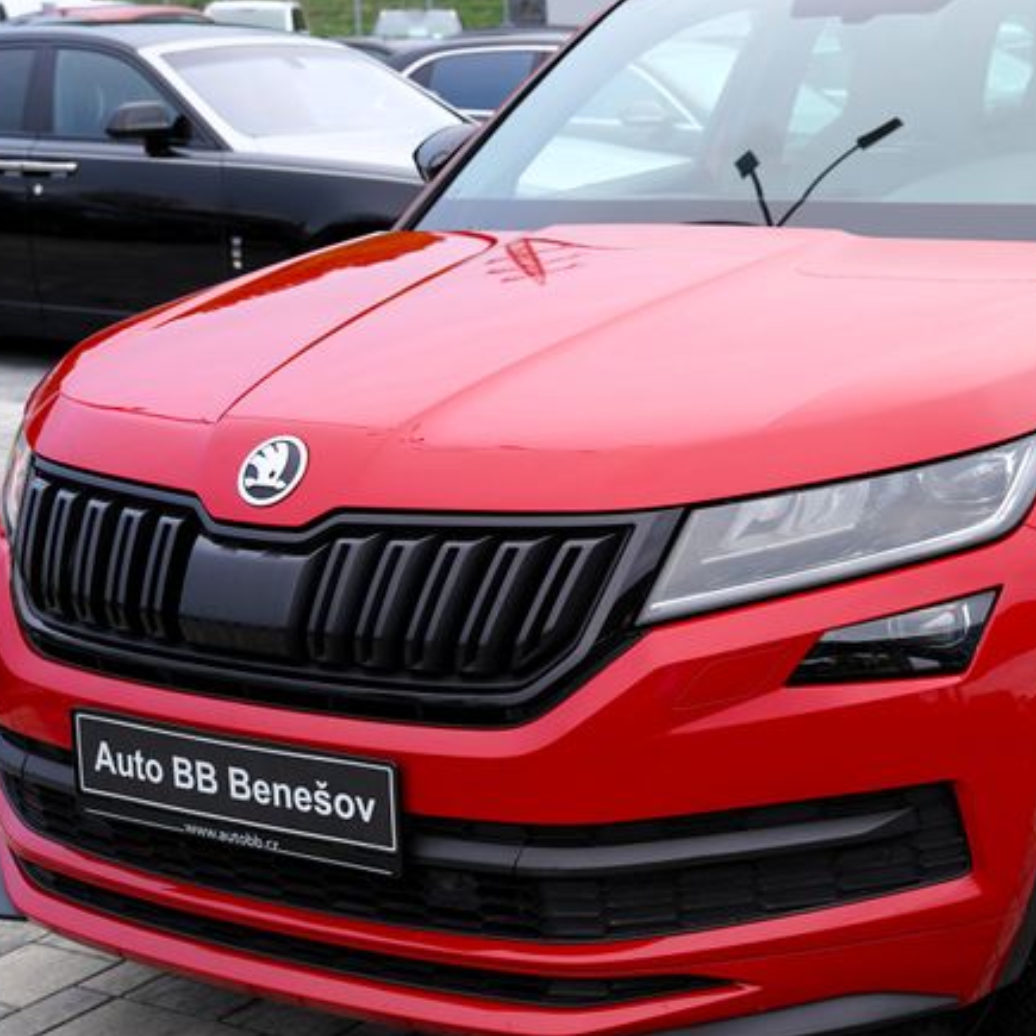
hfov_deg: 25.8
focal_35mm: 66
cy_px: 501
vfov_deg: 26.1
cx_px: 767
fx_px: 2235
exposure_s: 1/125
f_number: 5
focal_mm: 33
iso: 100
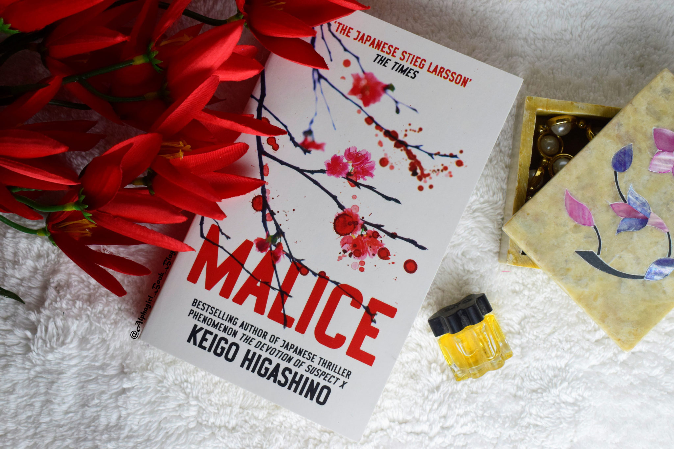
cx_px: 337
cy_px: 224
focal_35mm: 60
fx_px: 1123
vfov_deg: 22.6
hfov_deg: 33.4
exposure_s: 1/40
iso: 1600
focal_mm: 40
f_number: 7.1
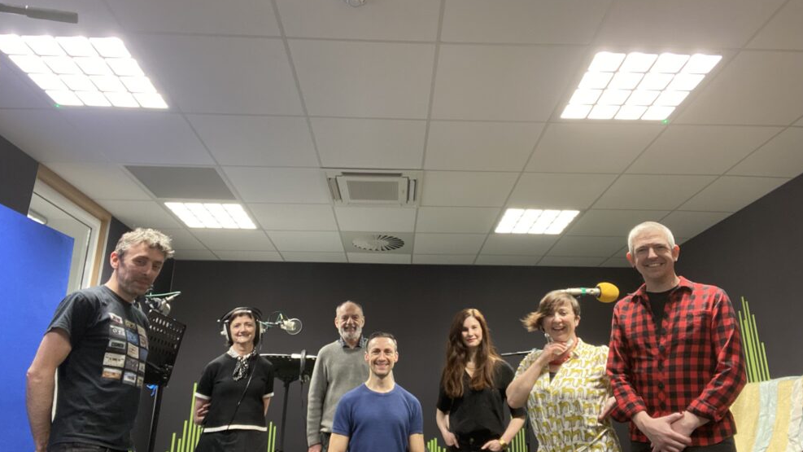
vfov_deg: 44.3
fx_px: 554
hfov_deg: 71.9
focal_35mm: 26
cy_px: 250
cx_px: 411
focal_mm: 2.71
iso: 320
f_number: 2.2
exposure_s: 1/33
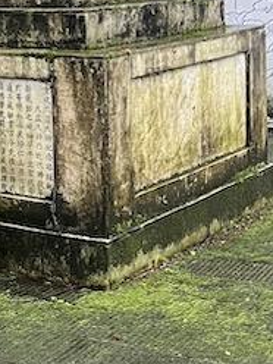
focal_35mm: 105
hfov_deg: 13.2
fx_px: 1104
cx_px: -160
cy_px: -50
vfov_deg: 18.0
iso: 200
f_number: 1.5
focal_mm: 5.7
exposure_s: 1/60
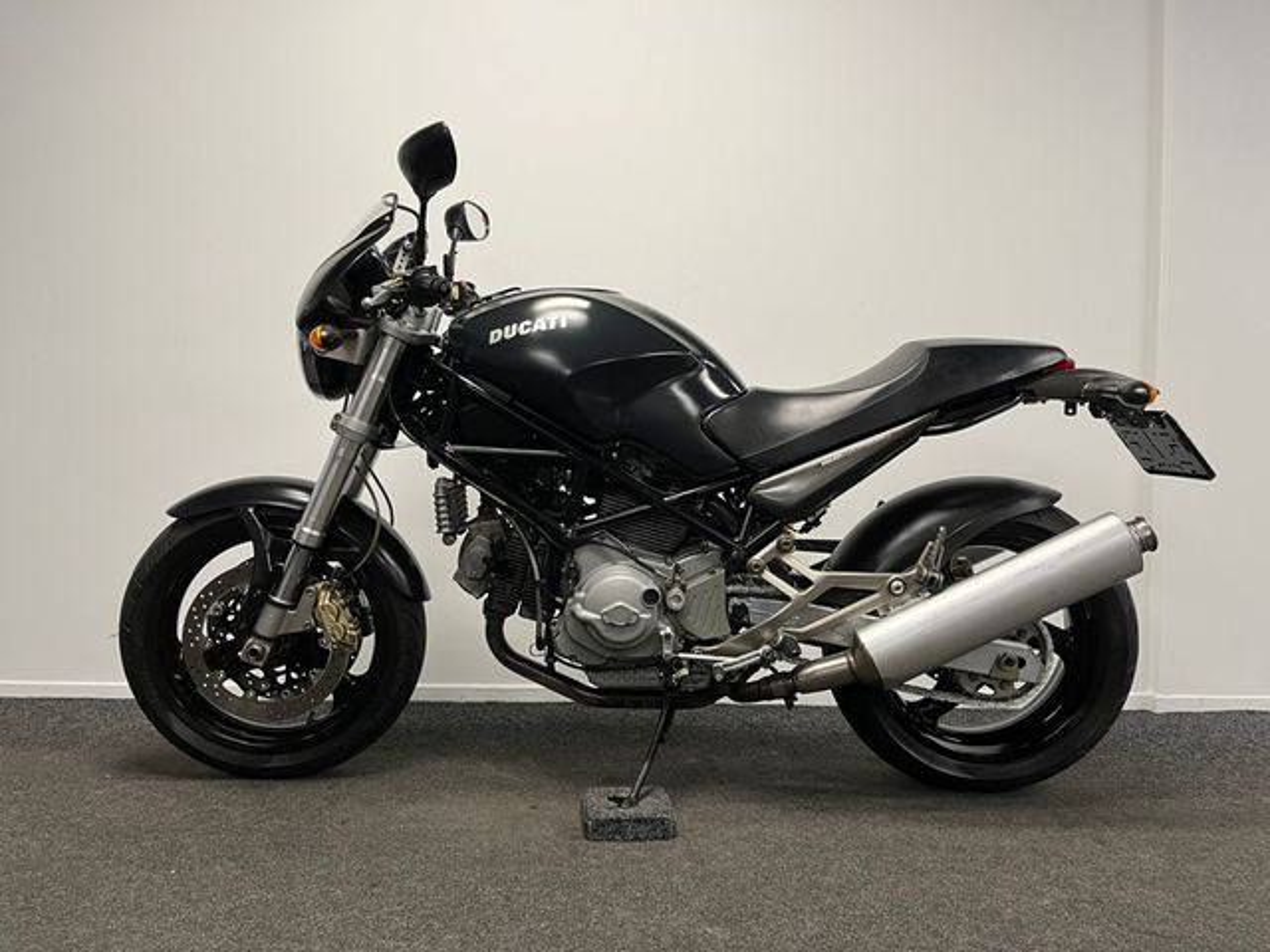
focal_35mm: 26
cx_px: 635
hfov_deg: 67.3
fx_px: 954
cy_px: 476
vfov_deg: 53.1
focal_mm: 5.1
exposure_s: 1/50
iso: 80
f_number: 1.6
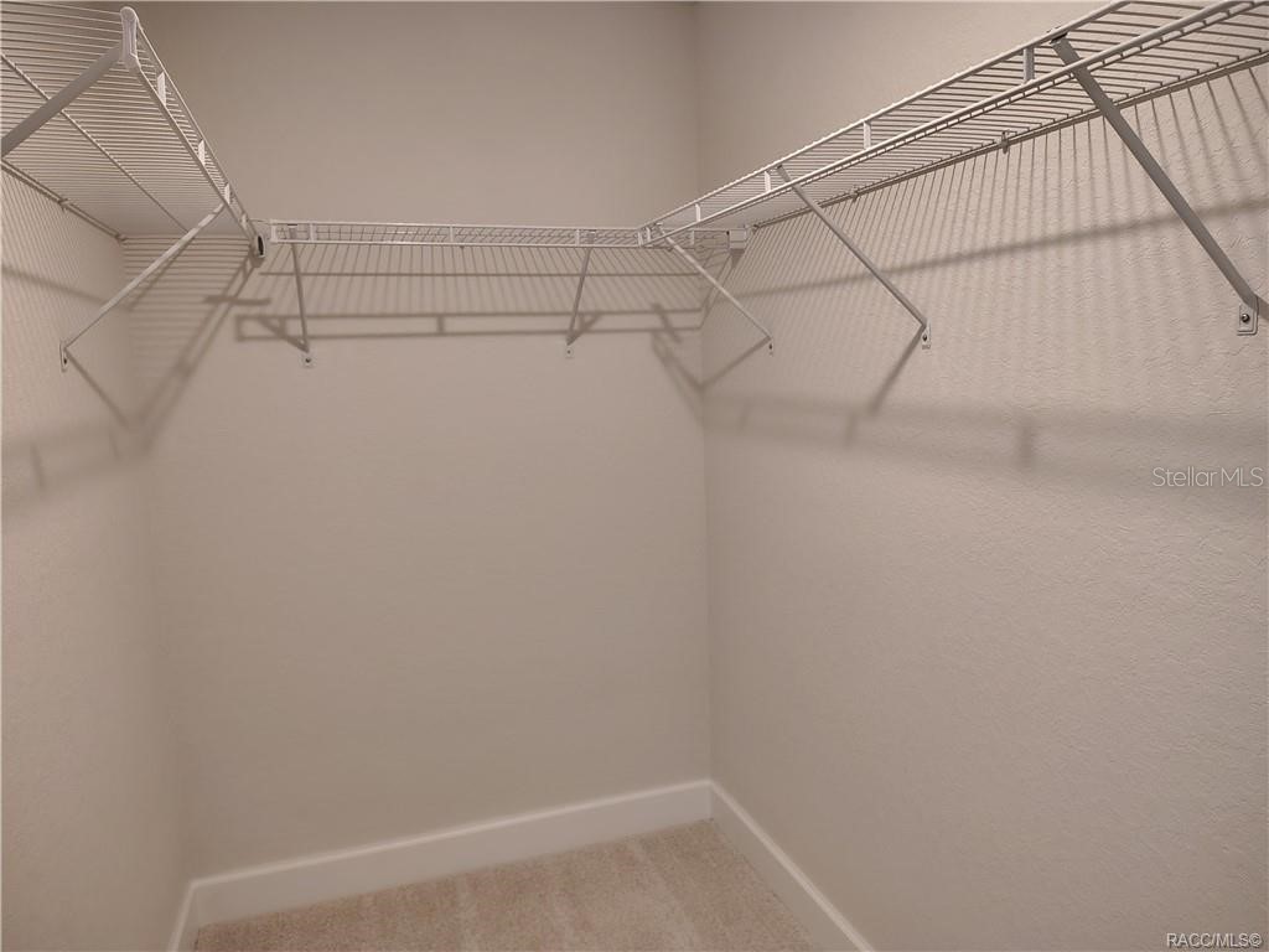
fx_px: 880
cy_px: 476
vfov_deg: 56.8
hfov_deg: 71.6
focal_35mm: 24
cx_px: 634
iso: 852
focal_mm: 5.56
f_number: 1.8
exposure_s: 1/120
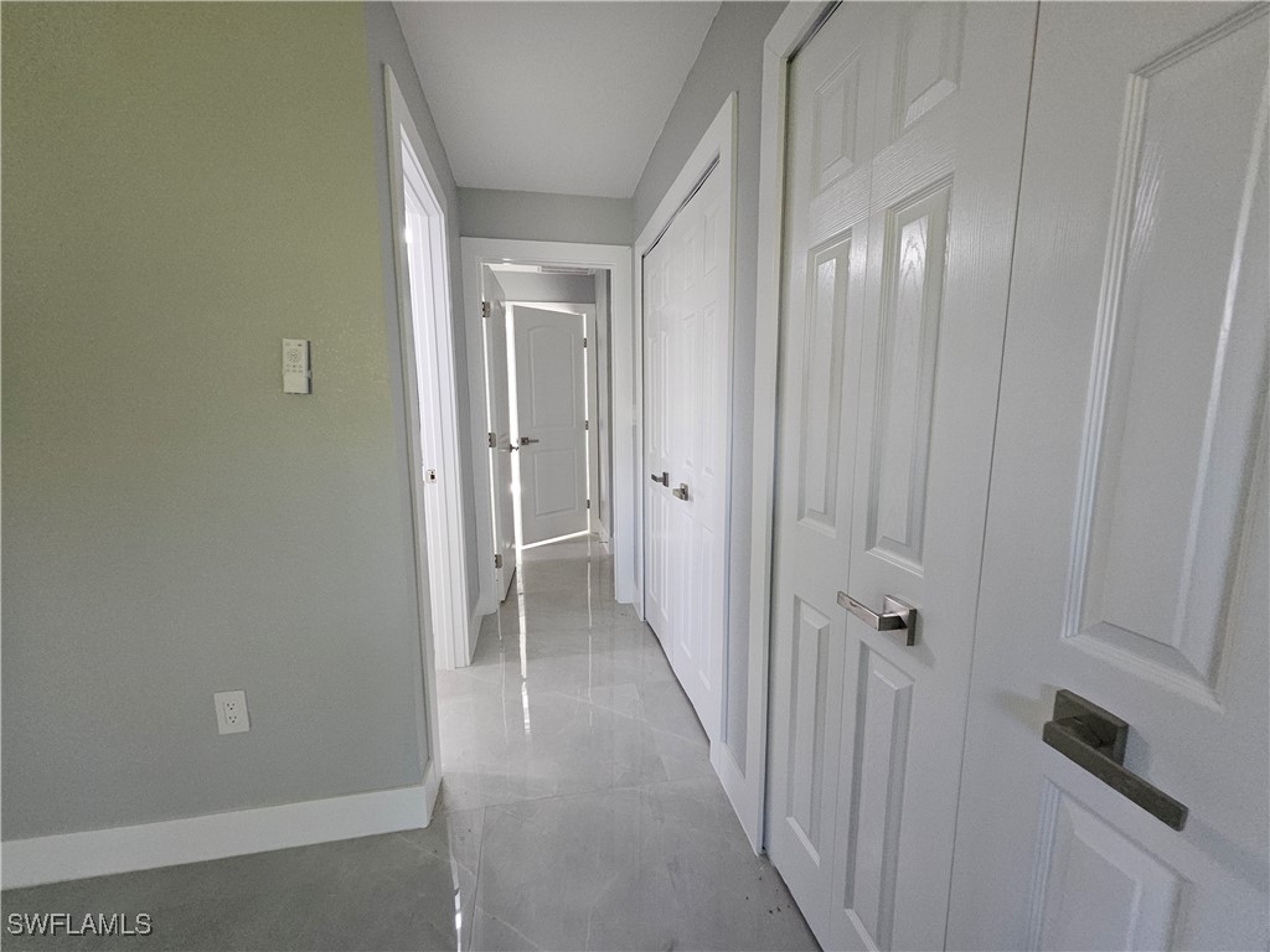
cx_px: 635
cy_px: 476
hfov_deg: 106.2
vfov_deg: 89.9
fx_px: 477
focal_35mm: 13
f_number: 2.2
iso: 250
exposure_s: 1/60
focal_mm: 1.74
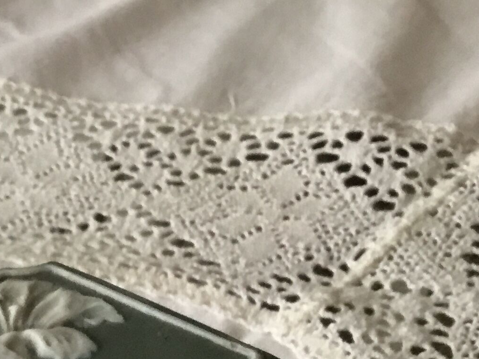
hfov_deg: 17.9
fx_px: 1384
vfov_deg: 13.7
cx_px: -201
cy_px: 571
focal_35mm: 100
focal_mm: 3.3
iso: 125
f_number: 2.4
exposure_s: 1/33
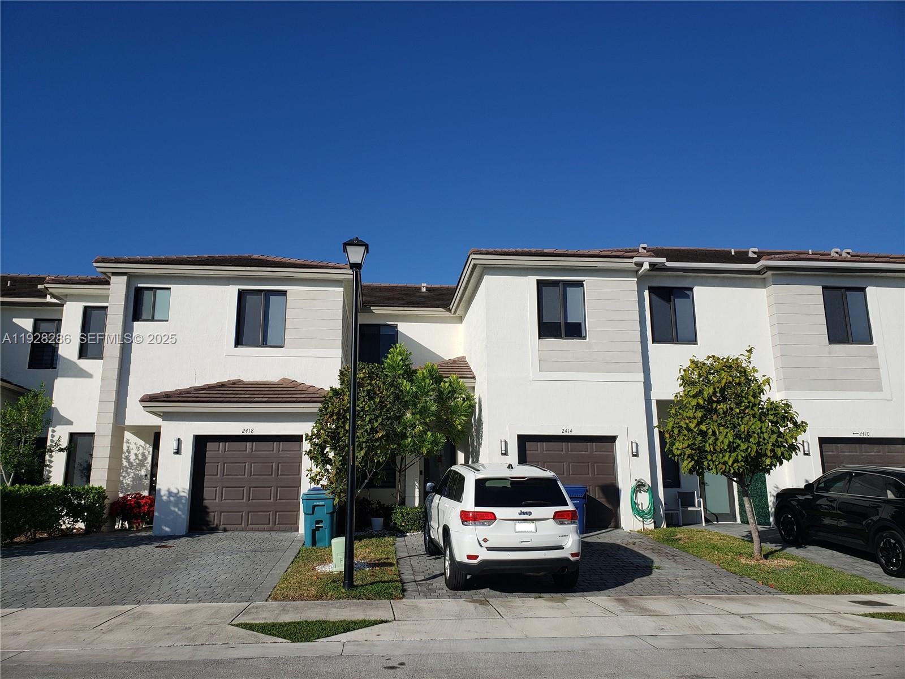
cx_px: 452
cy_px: 340
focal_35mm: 26
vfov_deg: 53.1
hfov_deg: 67.3
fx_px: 680
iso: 50
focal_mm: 4.3
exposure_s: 1/2517
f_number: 2.4
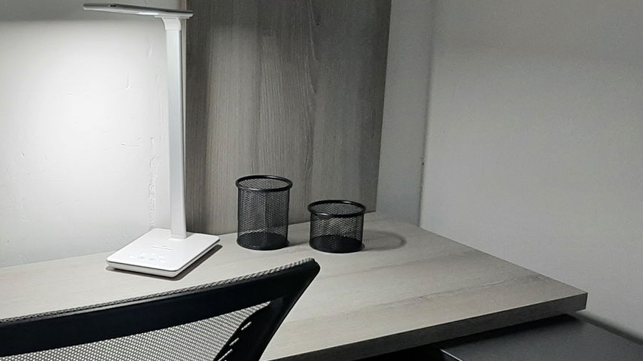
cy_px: 241
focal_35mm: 52
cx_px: 126
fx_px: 886
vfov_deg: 22.9
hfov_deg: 38.3
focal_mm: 3.93
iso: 100
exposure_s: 1/60
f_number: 1.7
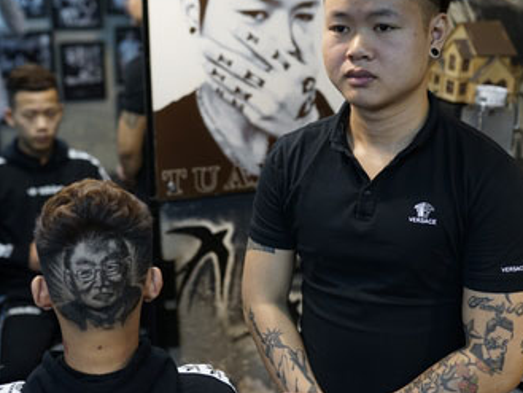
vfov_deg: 30.2
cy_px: 161
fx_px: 725
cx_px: 245
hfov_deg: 39.6
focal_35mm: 48
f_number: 2
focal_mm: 35
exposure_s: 1/60
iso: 500
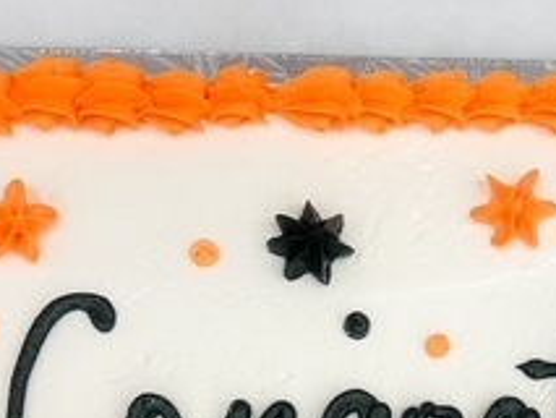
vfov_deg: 17.3
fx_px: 1254
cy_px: 601
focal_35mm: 78
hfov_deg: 24.8
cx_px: 407
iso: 80
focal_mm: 5.7
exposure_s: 1/121
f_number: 1.5
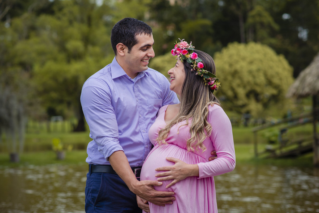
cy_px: 106
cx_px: 160
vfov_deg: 16.1
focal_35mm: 85
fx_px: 753
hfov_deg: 23.9
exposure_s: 1/800
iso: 100
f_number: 3.5
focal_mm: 85
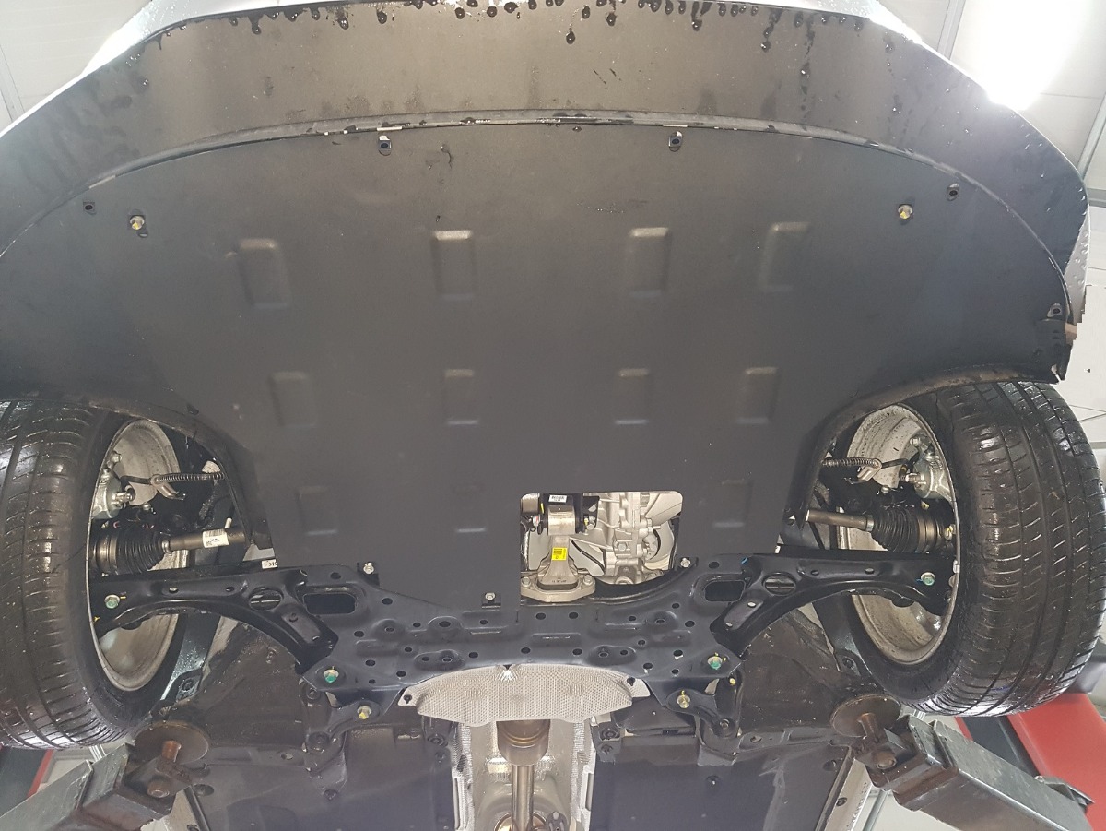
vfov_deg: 53.1
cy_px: 416
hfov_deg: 67.3
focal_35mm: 26
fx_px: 831
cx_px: 553
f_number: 1.7
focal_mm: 4.2
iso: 250
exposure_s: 1/10
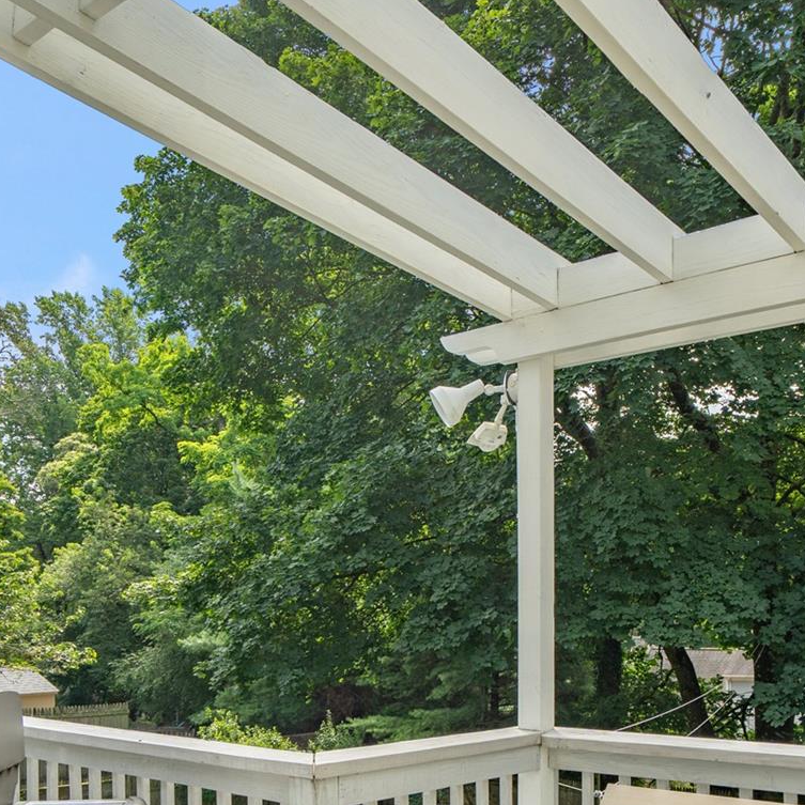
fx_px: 973
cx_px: 417
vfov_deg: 43.5
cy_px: 603
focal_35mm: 37
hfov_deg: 44.9
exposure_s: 1/250
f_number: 5.6
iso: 100
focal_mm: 16
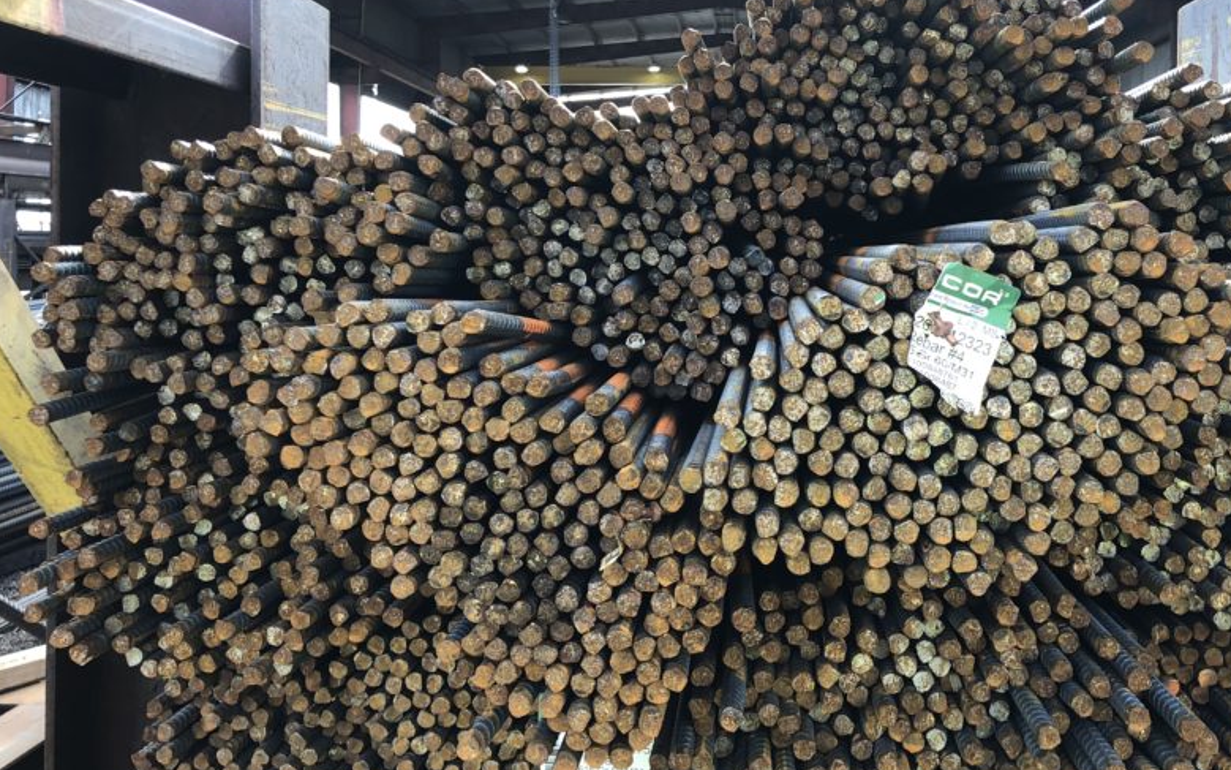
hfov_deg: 50.0
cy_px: 285
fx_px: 1308
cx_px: 746
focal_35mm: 39
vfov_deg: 32.6
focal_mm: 3.99
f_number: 1.8
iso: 25
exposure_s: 1/120
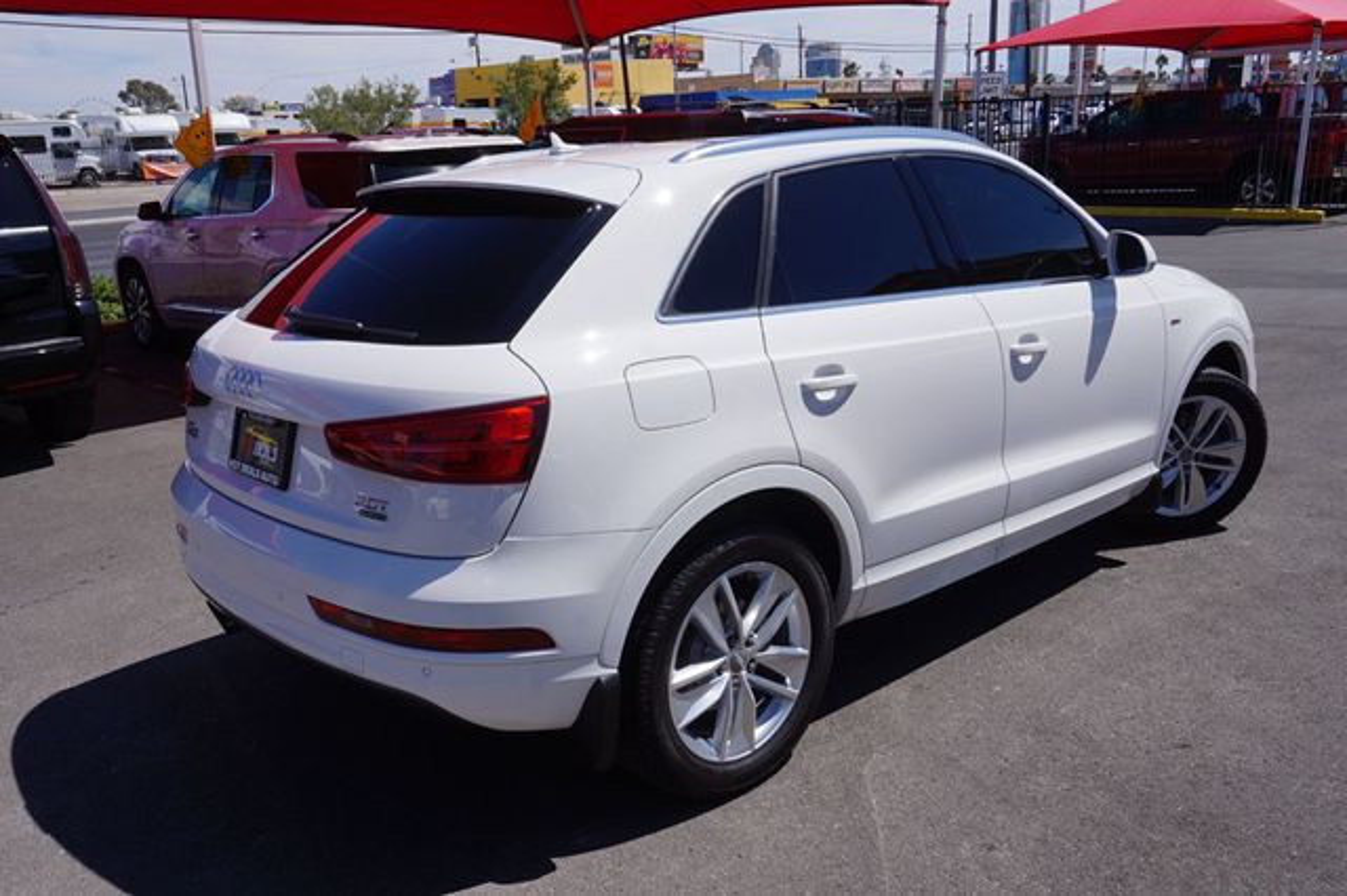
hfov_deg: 62.0
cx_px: 674
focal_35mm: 30
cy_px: 448
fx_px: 1122
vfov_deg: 43.6
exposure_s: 1/160
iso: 100
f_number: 14
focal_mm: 20
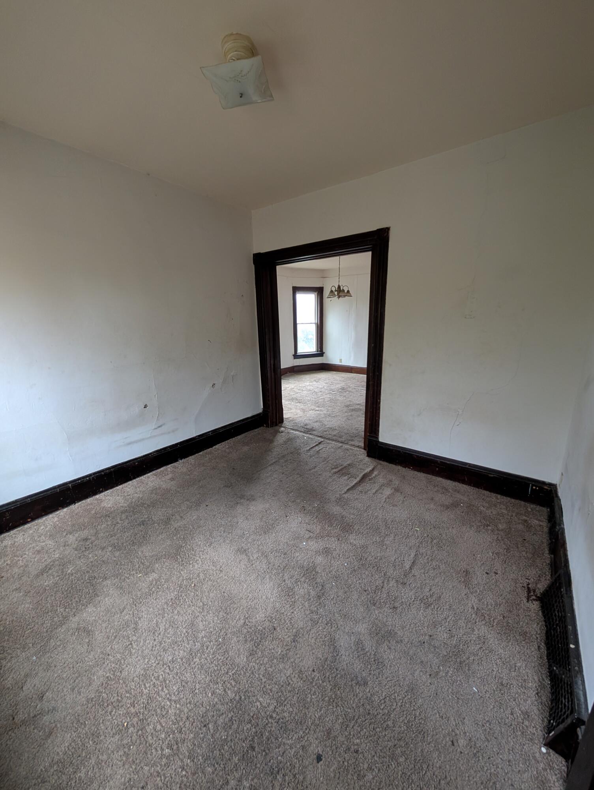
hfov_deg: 94.6
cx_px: 297
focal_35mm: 12
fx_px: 274
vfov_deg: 110.5
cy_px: 395
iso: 298
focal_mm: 2.02
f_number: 1.7
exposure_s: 1/25.2
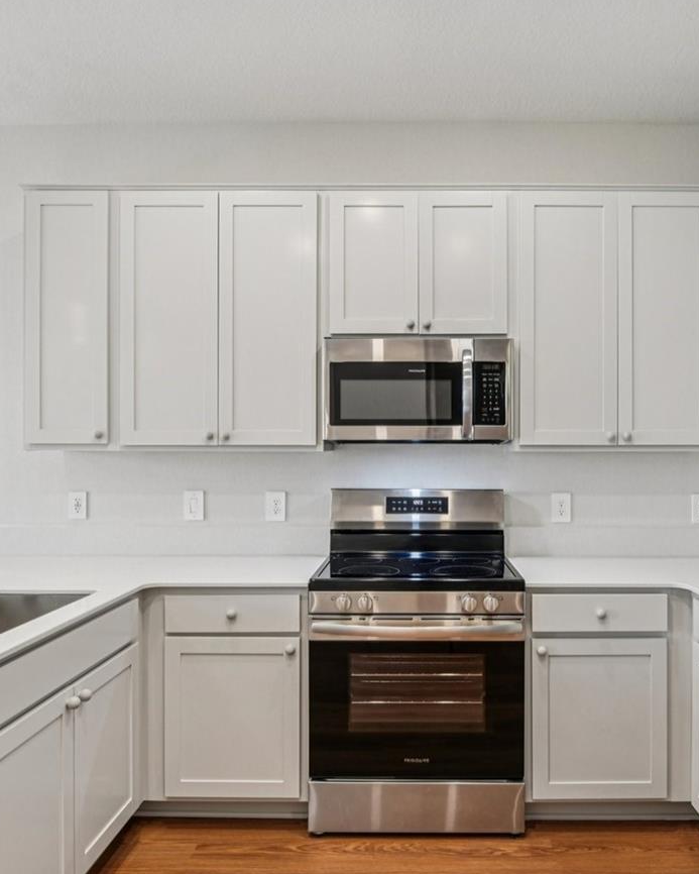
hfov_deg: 54.5
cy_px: 461
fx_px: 672
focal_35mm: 26
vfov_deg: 66.0
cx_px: 420
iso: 400
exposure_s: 1/8
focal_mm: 15
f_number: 8
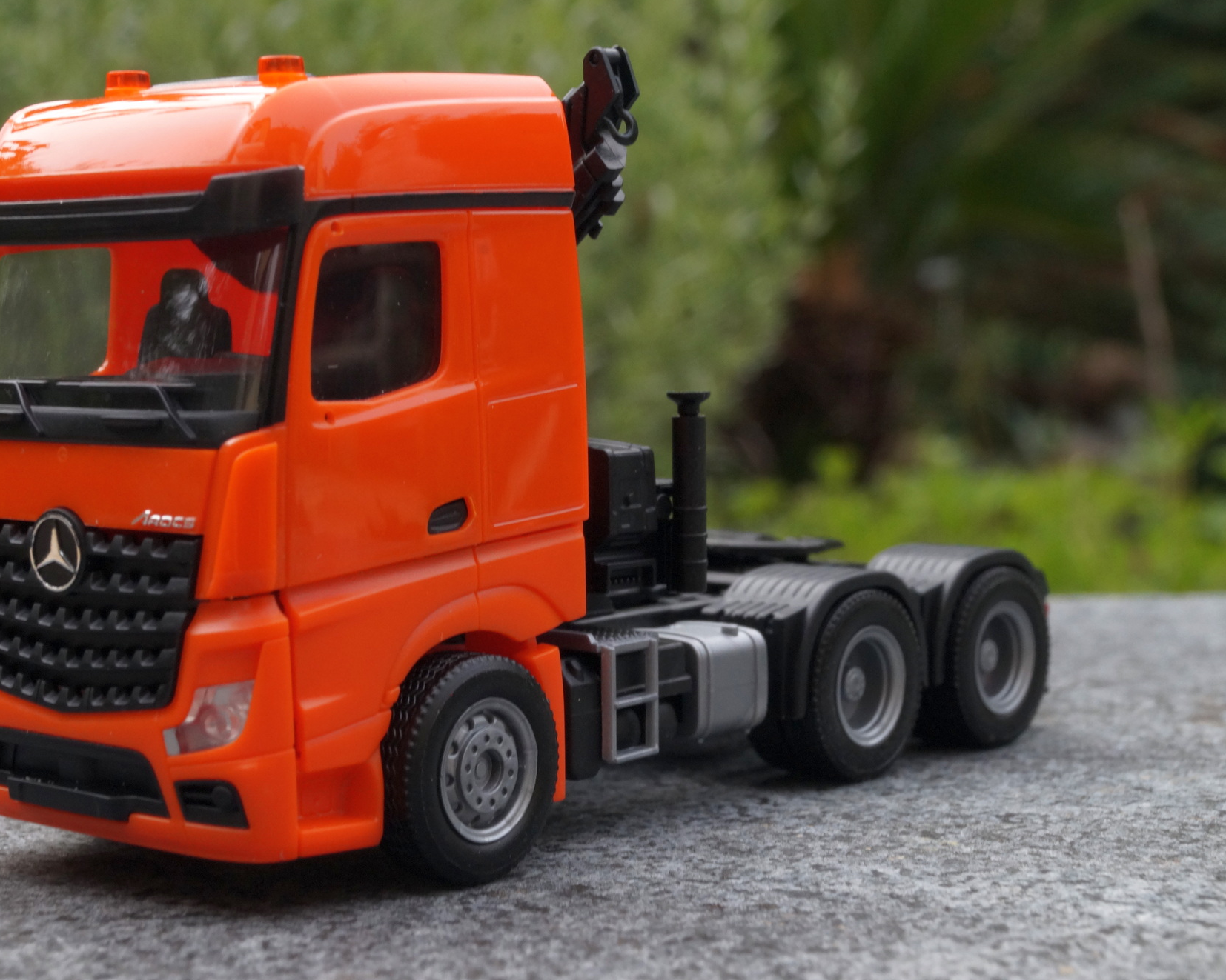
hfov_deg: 24.9
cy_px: 491
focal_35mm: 77
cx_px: 503
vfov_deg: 20.0
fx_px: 2778
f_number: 22
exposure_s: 1/80
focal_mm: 45
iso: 640
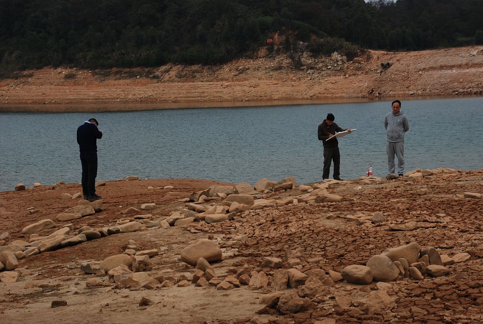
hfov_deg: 23.3
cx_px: 242
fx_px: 1170
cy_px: 162
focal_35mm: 87
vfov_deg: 15.8
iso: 400
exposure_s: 1/1000
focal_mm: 58
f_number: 8
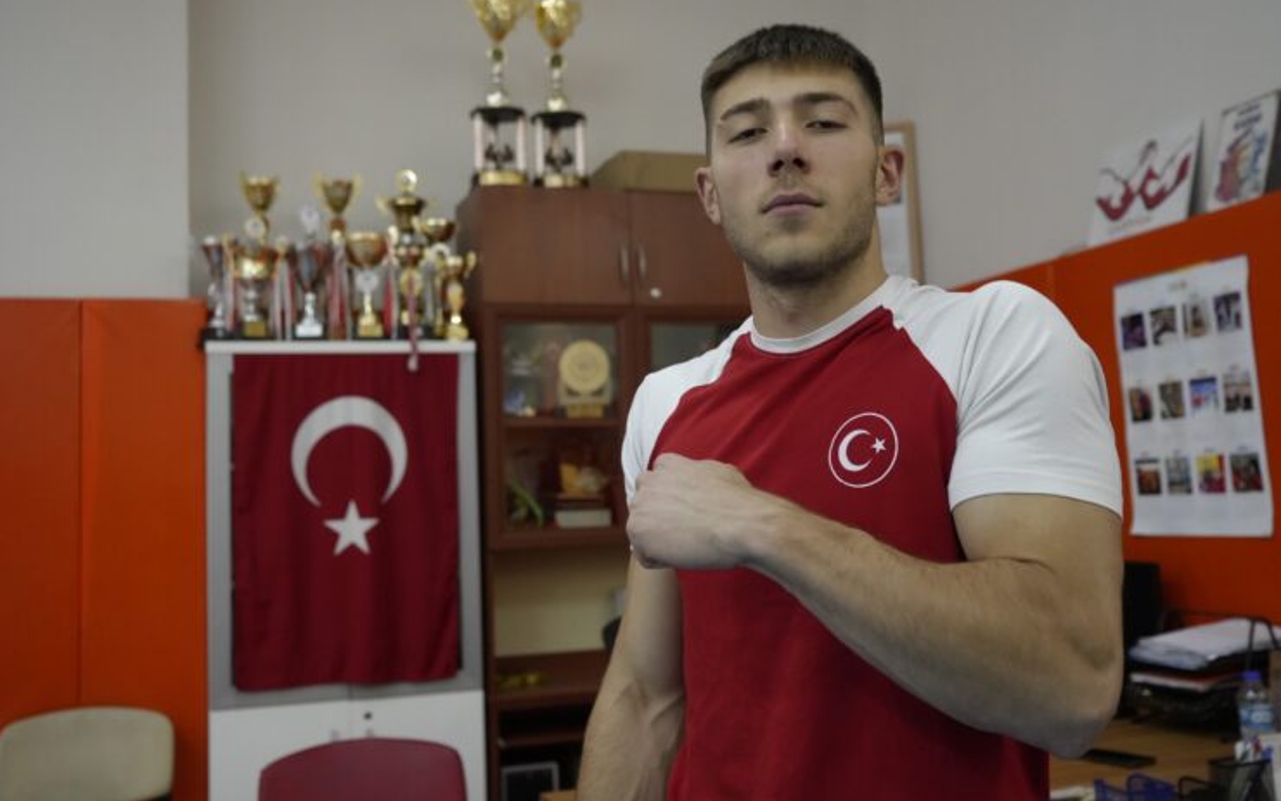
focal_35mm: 37
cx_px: 623
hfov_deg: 52.7
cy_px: 363
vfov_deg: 34.4
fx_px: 1292
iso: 5000
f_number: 4
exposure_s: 1/160
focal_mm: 35
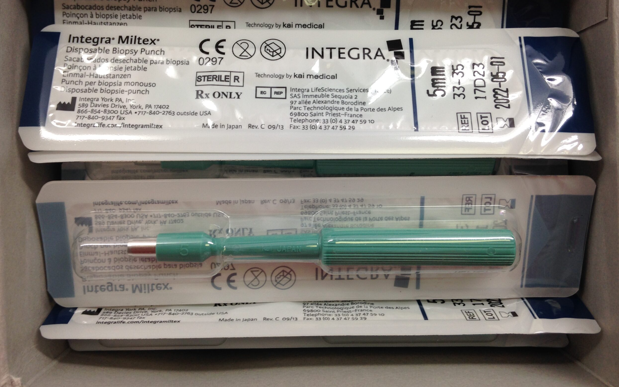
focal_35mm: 36
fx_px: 607
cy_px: 153
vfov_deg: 35.2
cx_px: 302
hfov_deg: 54.0
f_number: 2.4
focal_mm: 4.12
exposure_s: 1/40
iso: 50
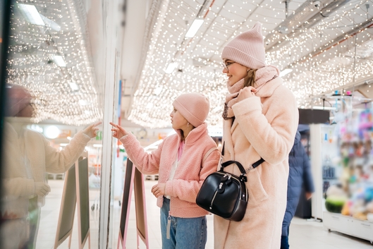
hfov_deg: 54.4
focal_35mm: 35
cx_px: 186
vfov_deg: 37.9
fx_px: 363
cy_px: 124
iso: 1600
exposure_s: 1/250
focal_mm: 35
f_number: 2.2
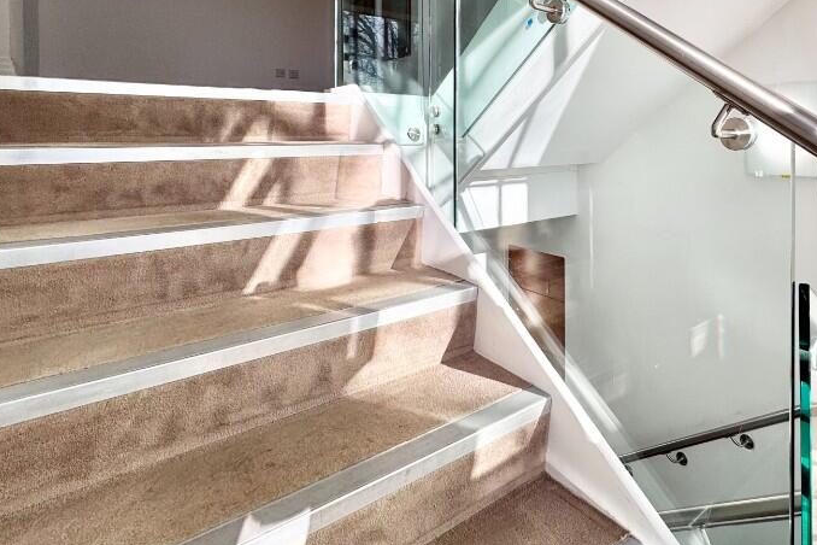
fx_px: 499
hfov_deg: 76.6
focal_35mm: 22
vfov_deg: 55.5
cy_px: 163
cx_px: 531
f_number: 2.2
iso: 40
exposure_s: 1/479
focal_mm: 2.22
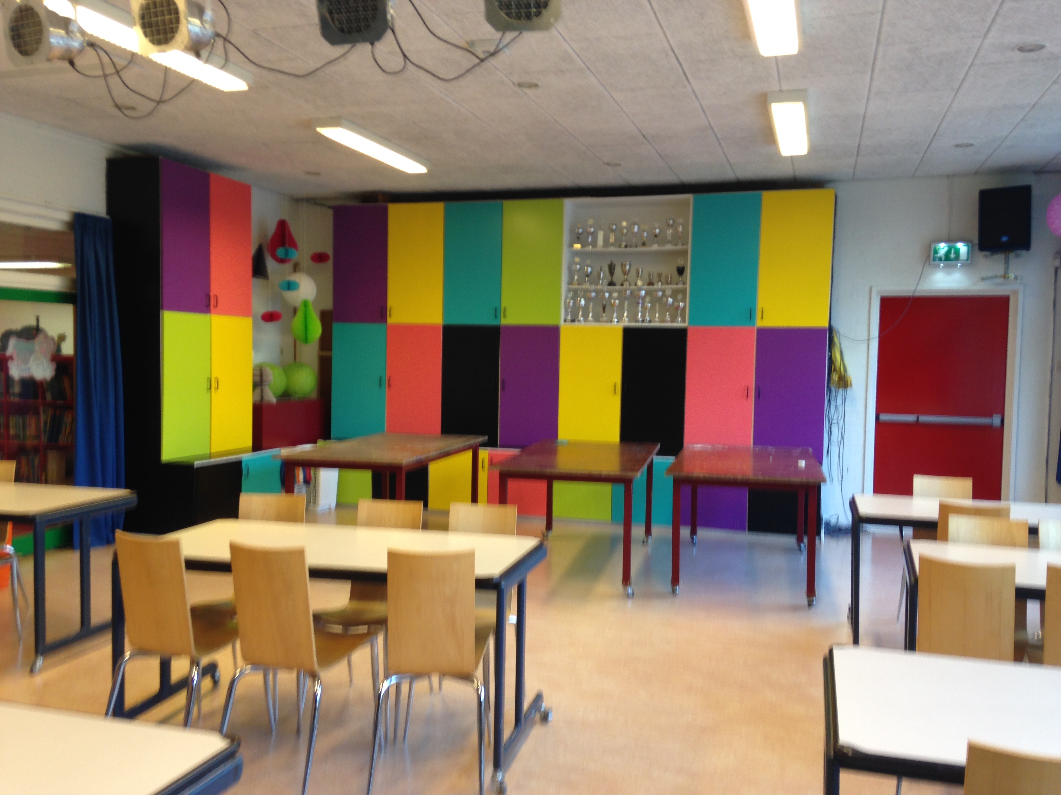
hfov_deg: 55.4
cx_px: 530
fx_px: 1011
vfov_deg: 42.9
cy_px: 398
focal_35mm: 33
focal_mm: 4.12
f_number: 2.4
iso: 50
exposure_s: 1/20
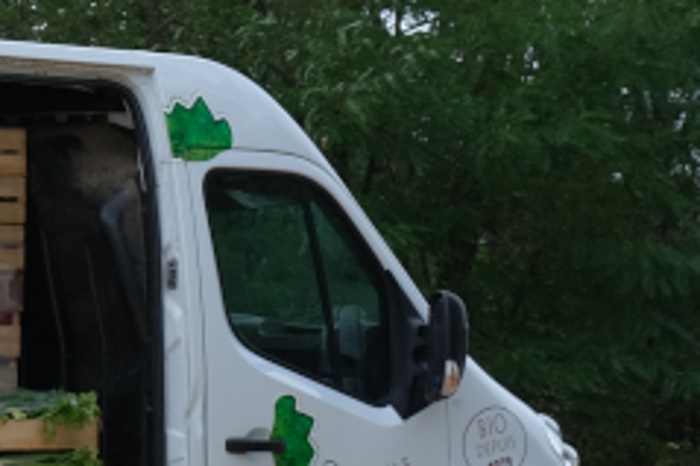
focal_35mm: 166
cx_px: -788
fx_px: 3225
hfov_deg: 11.0
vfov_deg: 8.3
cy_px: 290
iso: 160
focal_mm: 22.3
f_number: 6.4
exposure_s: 1/210
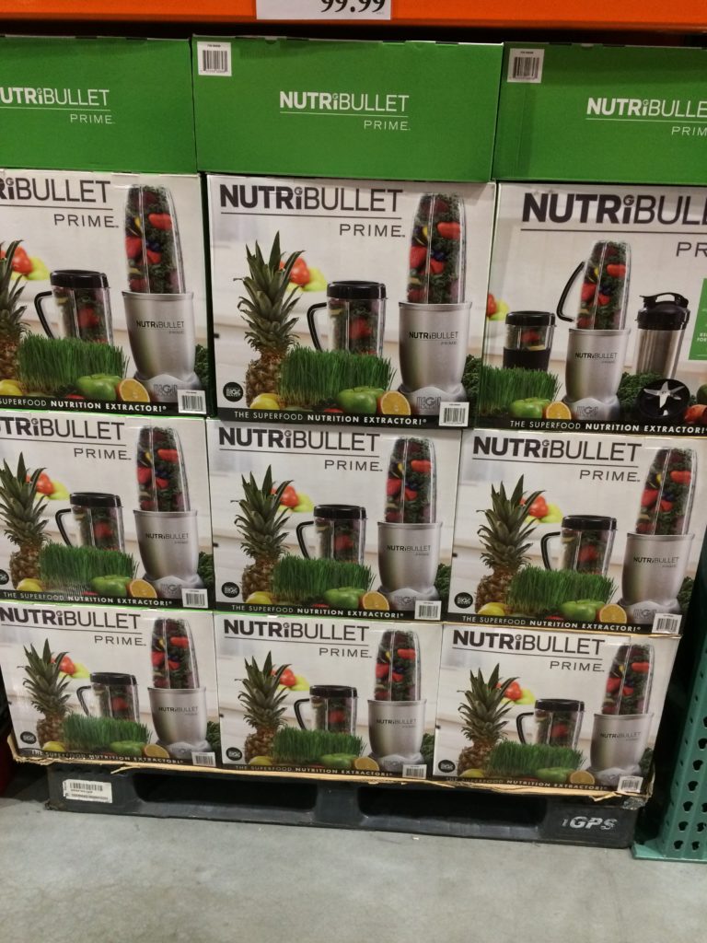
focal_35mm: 29
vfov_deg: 61.7
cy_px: 472
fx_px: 790
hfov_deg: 48.2
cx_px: 354
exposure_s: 1/30
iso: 200
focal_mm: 4.15
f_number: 2.2
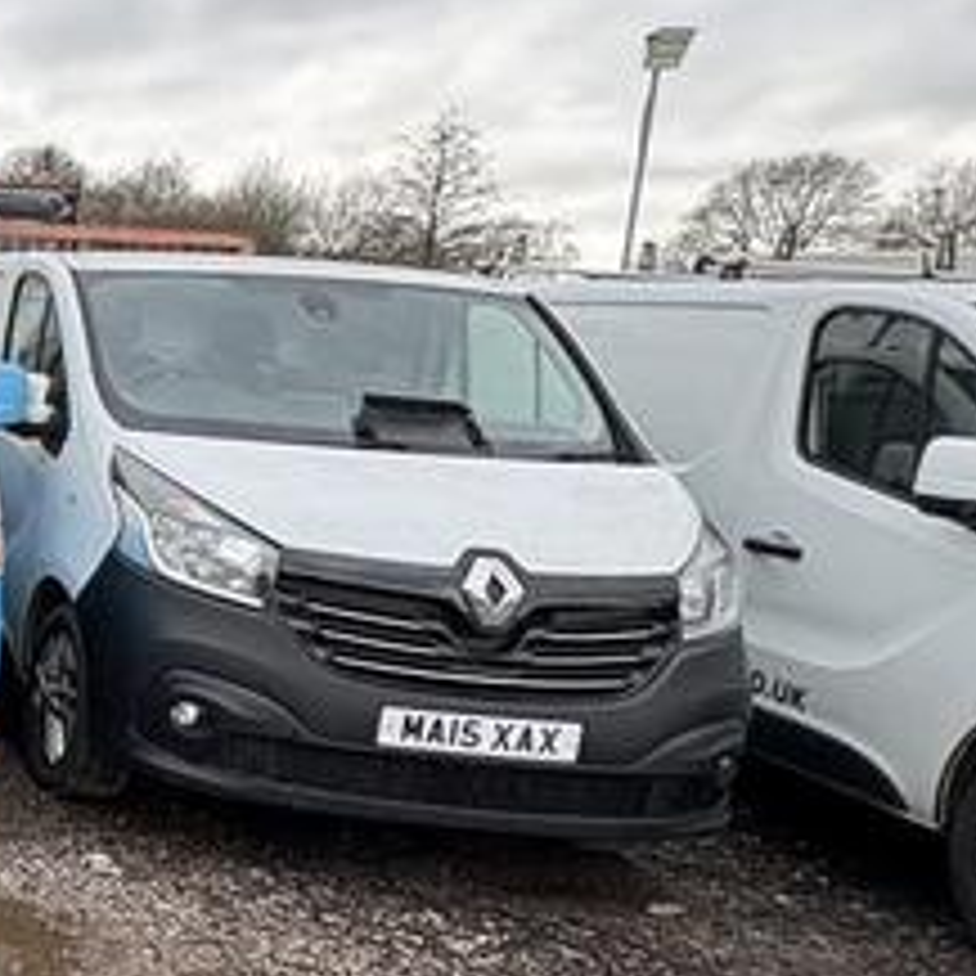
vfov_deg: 33.4
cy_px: 517
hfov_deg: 23.3
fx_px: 1627
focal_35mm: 51
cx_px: -643
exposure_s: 1/100
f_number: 2.2
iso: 40
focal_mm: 2.22
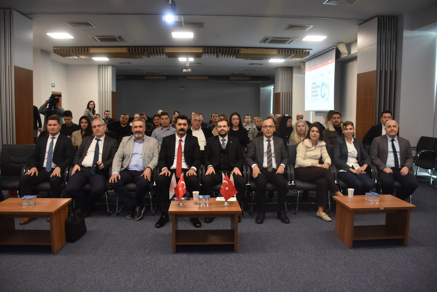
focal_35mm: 27
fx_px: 328
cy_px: 146
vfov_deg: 48.0
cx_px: 218
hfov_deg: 67.3
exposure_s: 1/60
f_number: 4
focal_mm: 18
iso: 1400
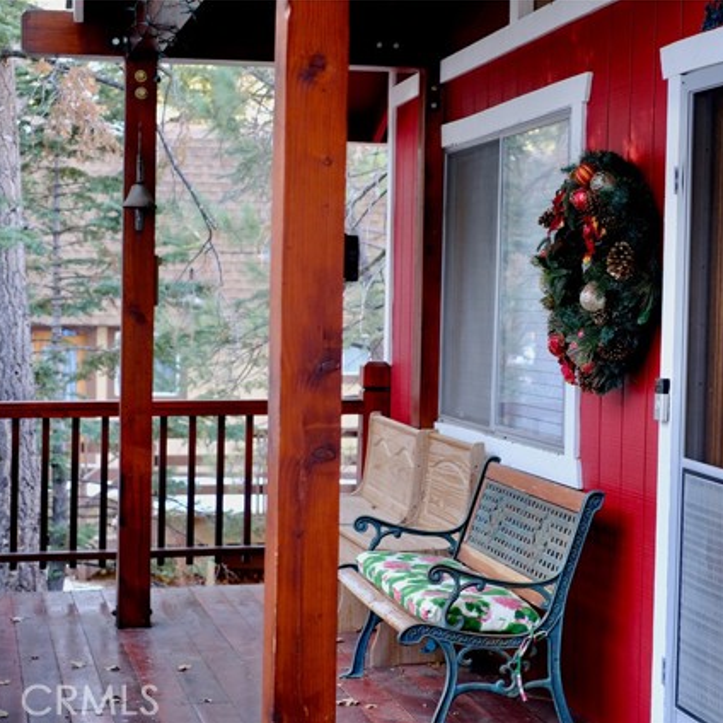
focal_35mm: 68
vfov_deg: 25.4
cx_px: 445
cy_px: 362
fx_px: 1607
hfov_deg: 25.3
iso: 500
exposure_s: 1/52
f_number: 2.8
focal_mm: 35
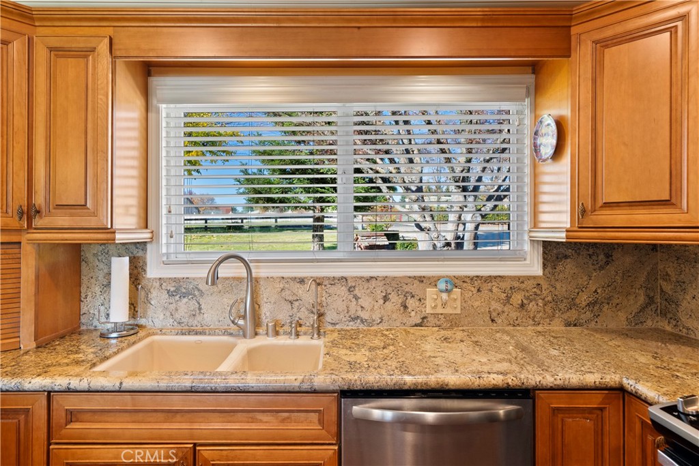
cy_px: 233
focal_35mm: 20
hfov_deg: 84.0
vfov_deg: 61.9
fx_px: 388
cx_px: 350
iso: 400
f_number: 7.1
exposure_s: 1/6
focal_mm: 20
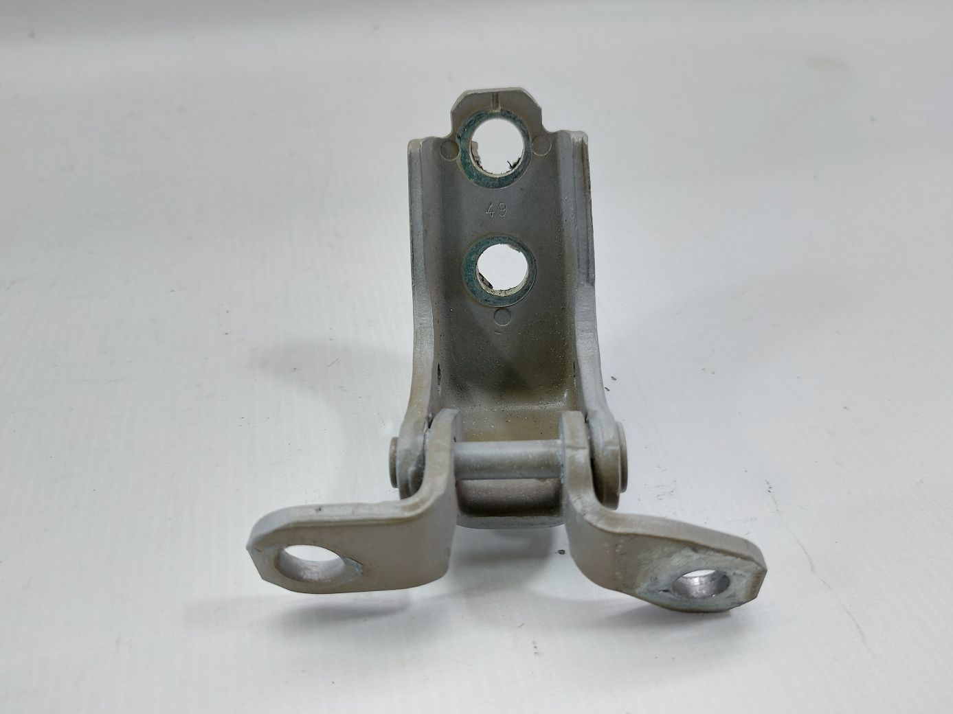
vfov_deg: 56.8
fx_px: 661
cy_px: 357
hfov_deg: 71.6
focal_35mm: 24
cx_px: 476
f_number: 1.8
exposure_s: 1/60
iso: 80
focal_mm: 5.23
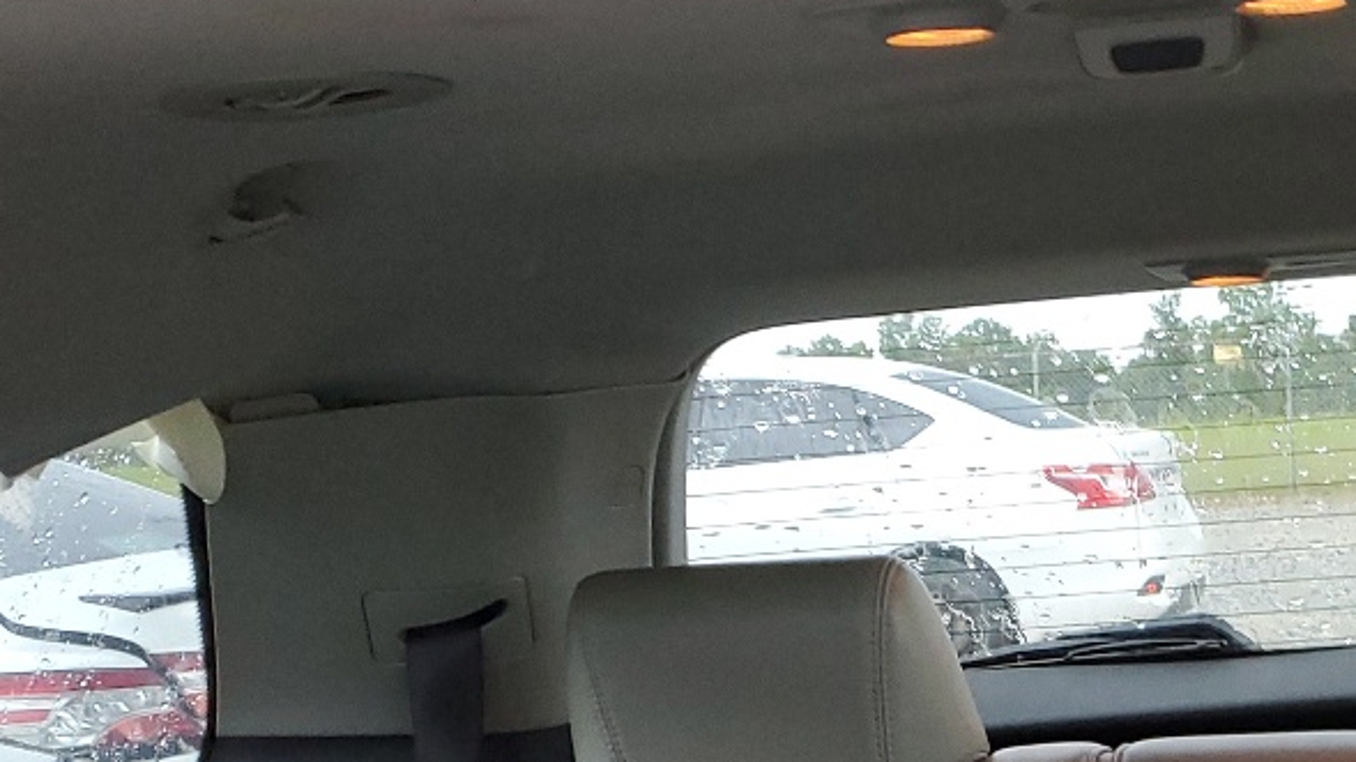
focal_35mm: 77
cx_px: 1326
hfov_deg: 26.2
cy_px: 1239
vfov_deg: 14.3
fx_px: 2768
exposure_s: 1/60.2
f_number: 1.5
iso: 142
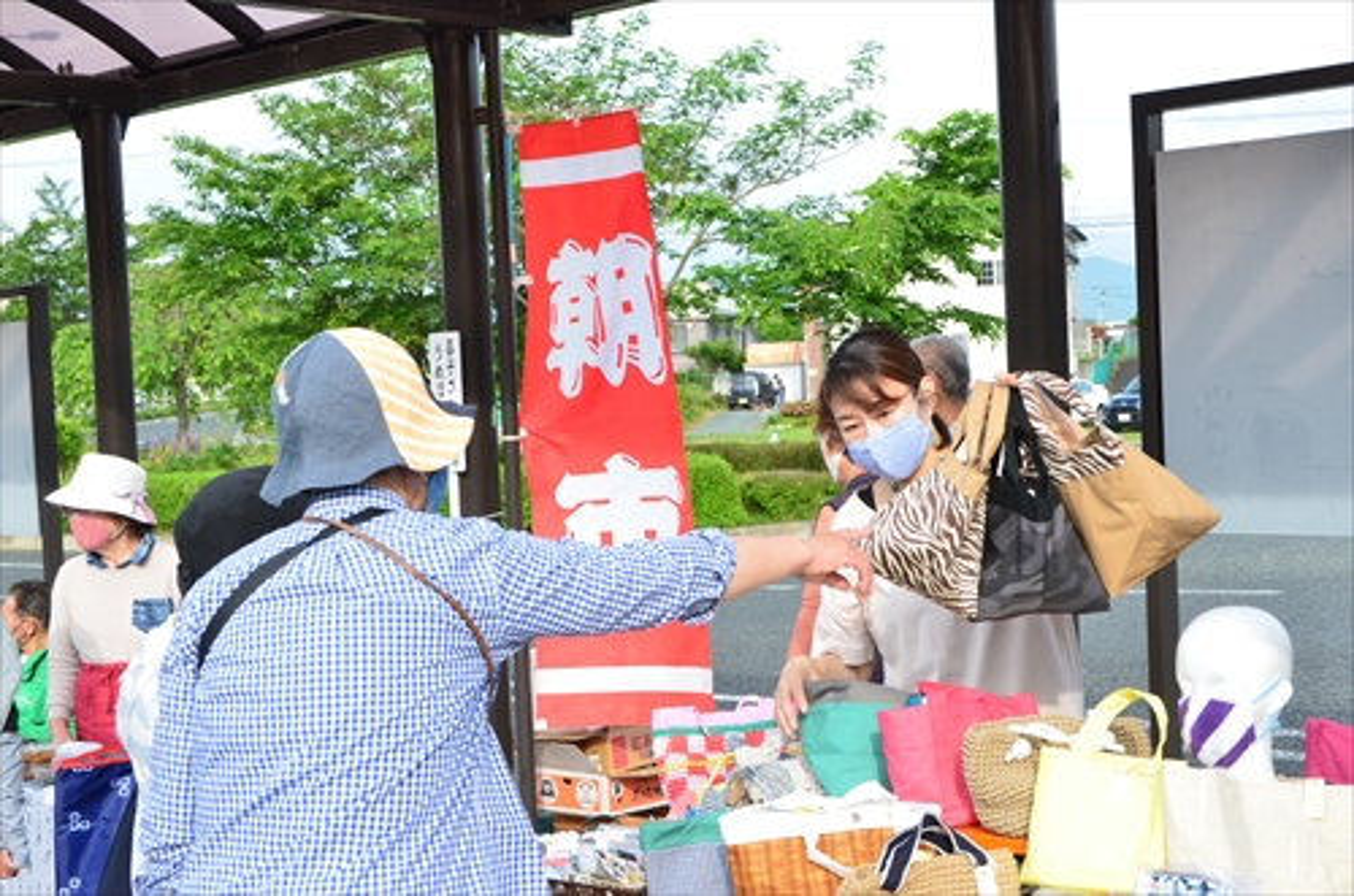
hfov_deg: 36.9
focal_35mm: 54
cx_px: 677
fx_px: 2026
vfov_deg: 24.9
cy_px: 448
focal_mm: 36
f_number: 8
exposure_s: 1/500
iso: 800
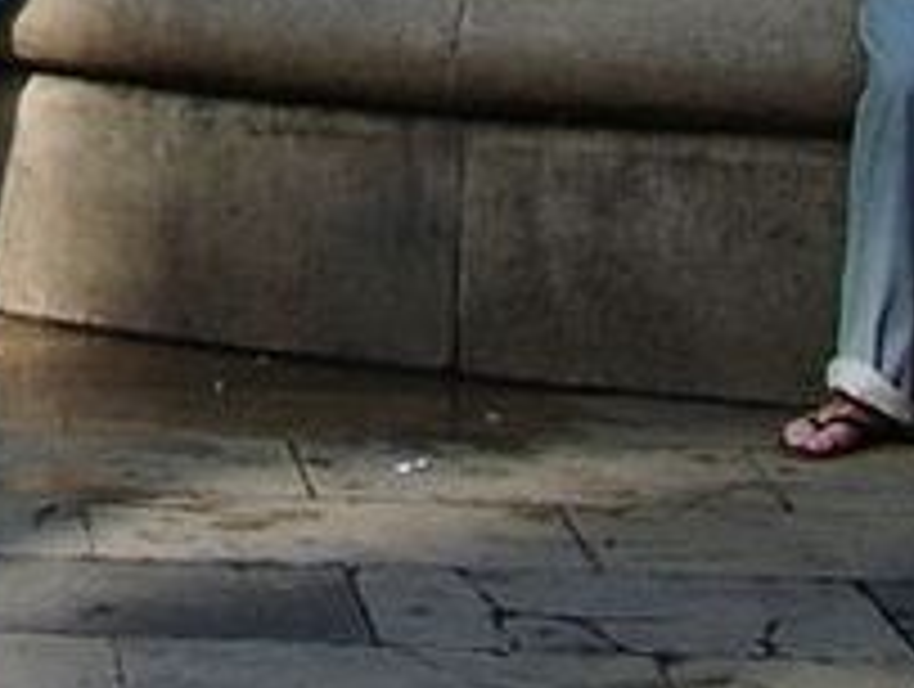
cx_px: -1058
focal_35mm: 172
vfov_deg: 8.1
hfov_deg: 10.3
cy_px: -845
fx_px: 4550
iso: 50
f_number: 4.3
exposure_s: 1/250
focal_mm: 5.8
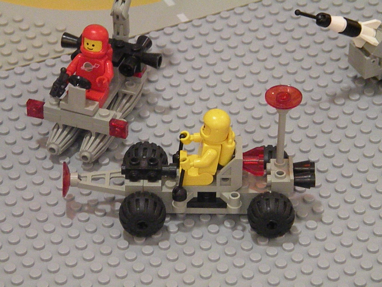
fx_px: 1699
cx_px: 191
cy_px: 144
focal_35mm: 154
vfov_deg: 9.6
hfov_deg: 12.8
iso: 1600
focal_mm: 27.4
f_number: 4.5
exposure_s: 1/36.4
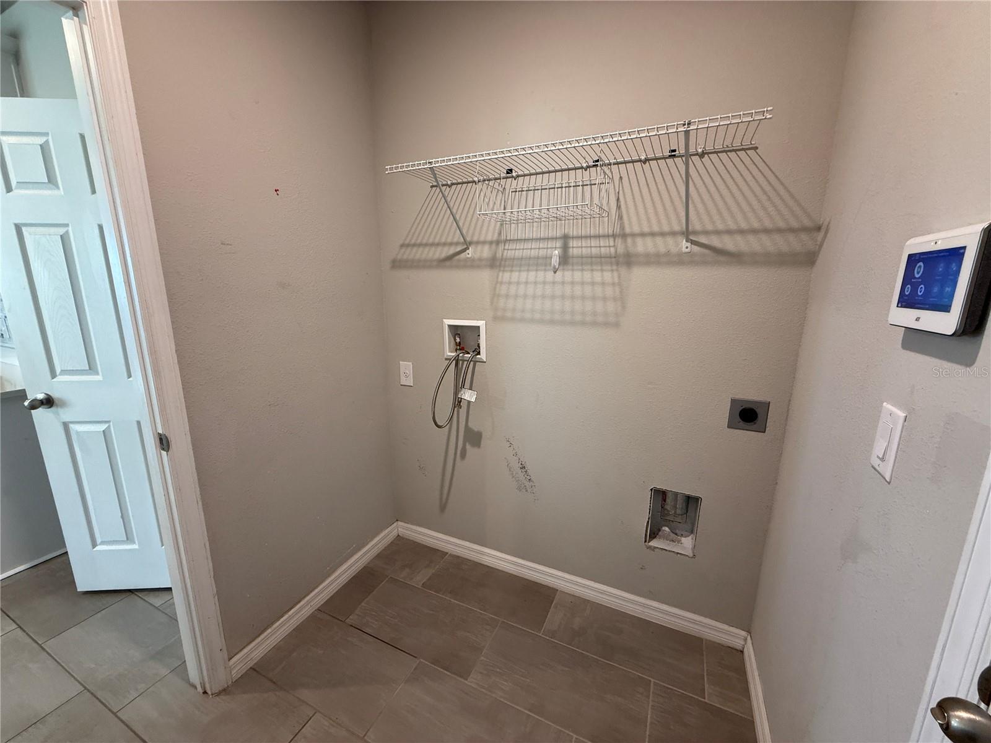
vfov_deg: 85.7
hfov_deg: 102.1
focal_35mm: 14
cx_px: 496
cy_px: 372
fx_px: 401
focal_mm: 2.22
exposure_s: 1/60
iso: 250
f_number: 2.2
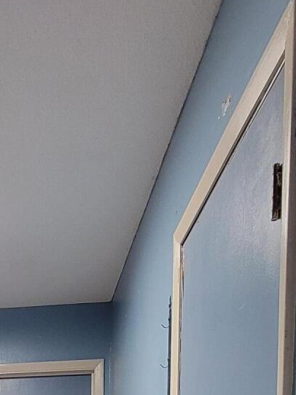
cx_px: -72
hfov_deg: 26.4
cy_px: 522
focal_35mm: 48
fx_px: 548
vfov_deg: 30.6
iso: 250
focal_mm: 2.2
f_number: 2.2
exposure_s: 1/60
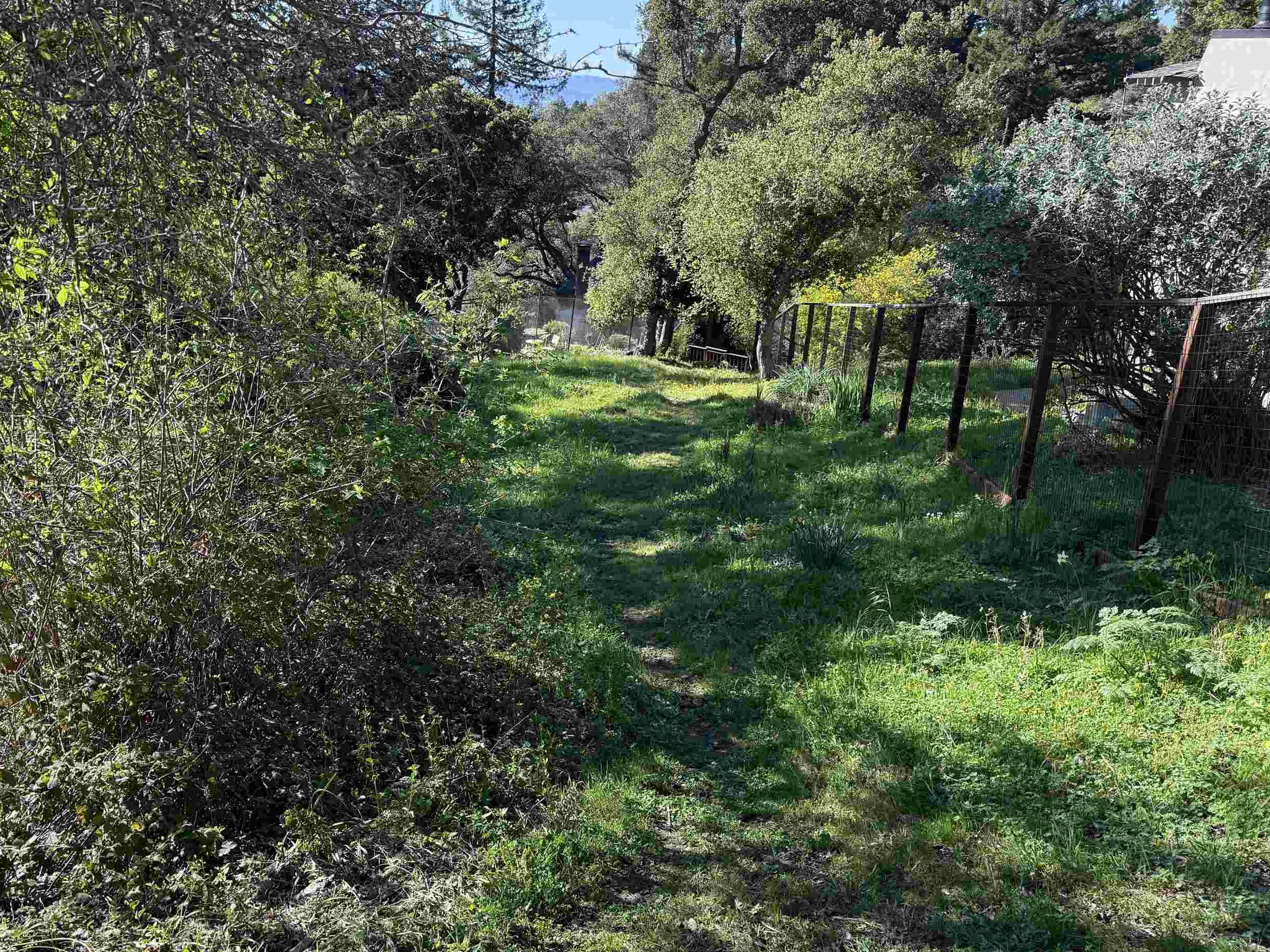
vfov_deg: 46.8
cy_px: 483
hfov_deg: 59.6
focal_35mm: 30
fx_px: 1101
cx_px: 523
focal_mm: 6.76
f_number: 1.78
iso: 100
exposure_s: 1/1337
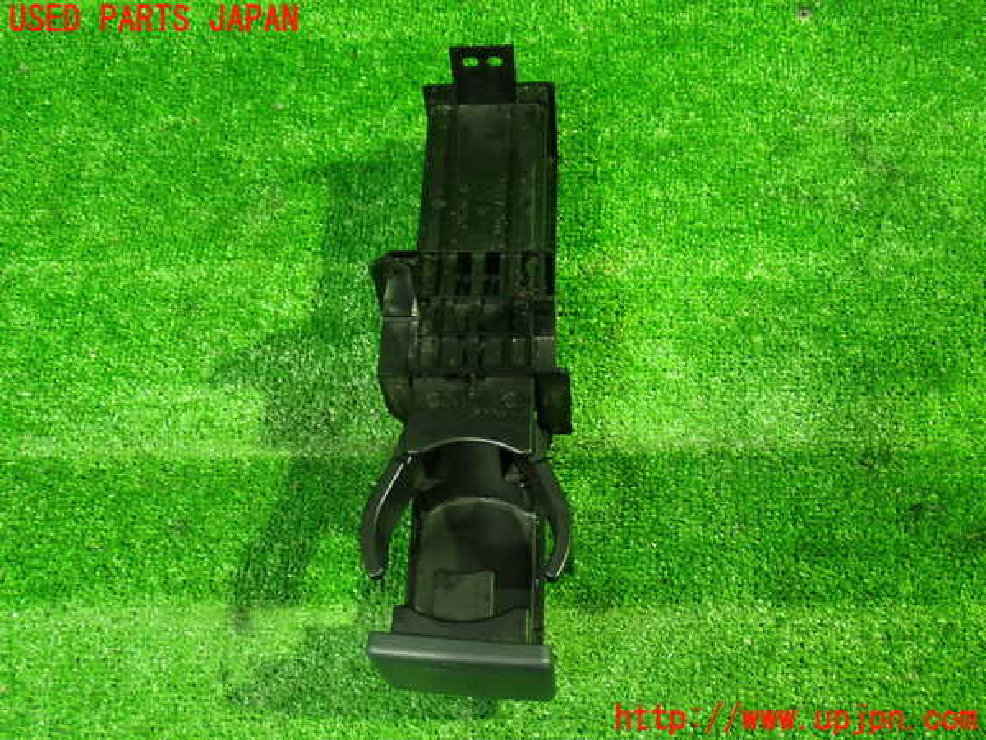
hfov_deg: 45.8
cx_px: 493
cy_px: 370
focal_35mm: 41
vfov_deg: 35.1
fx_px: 1168
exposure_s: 1/15
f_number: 2.8
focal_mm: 7.31
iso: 800
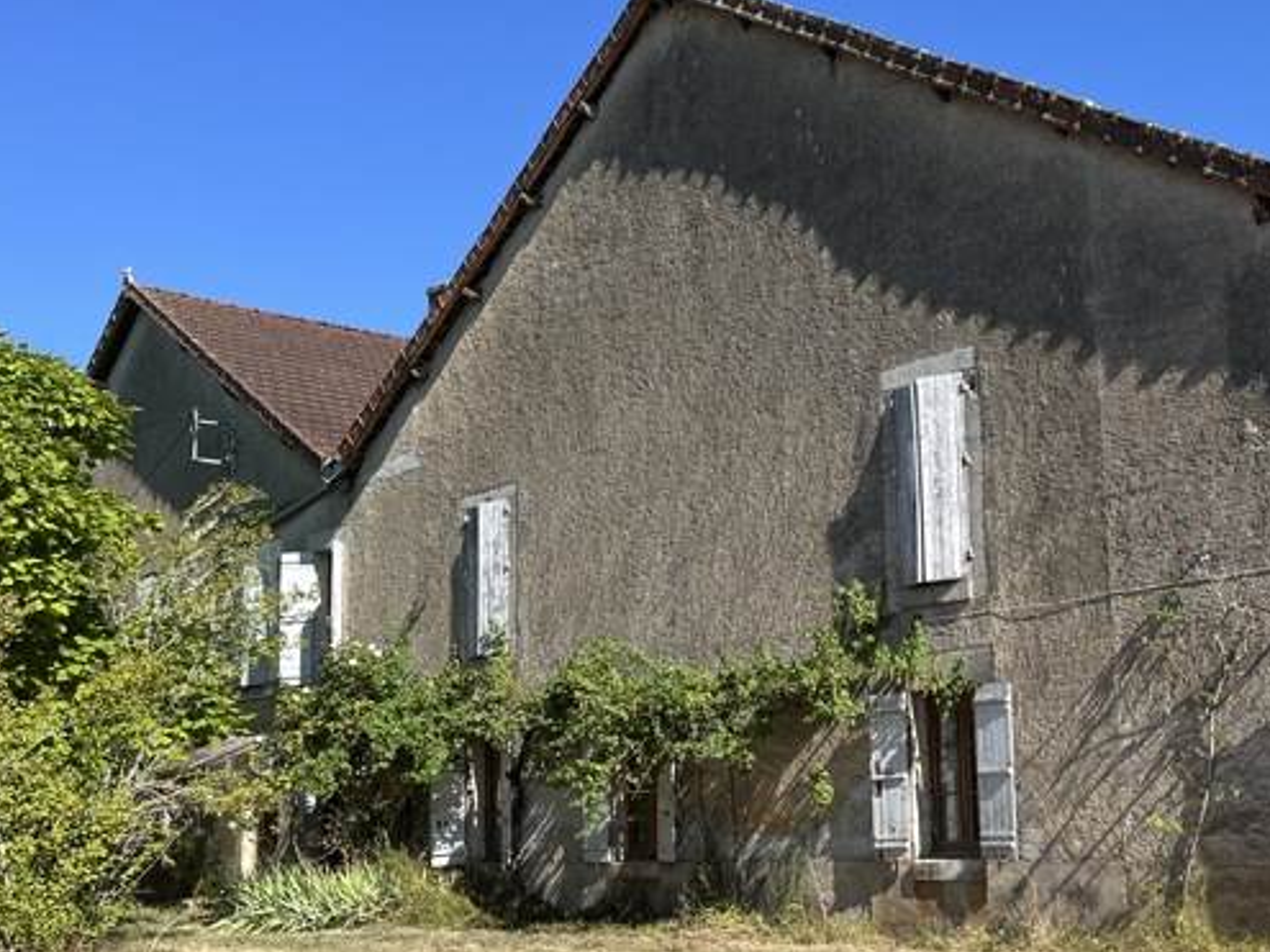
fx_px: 1541
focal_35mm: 42
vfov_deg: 34.3
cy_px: 544
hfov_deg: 42.9
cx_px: 998
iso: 50
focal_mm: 5.1
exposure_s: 1/2222
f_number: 1.6
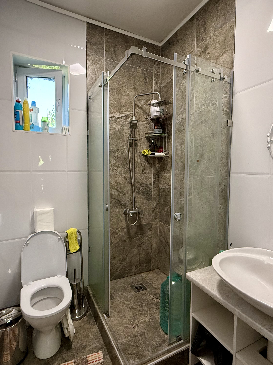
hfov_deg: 68.7
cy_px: 180
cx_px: 140
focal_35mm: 19
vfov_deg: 84.7
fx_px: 200
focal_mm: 2.22
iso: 320
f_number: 2.2
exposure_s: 1/99
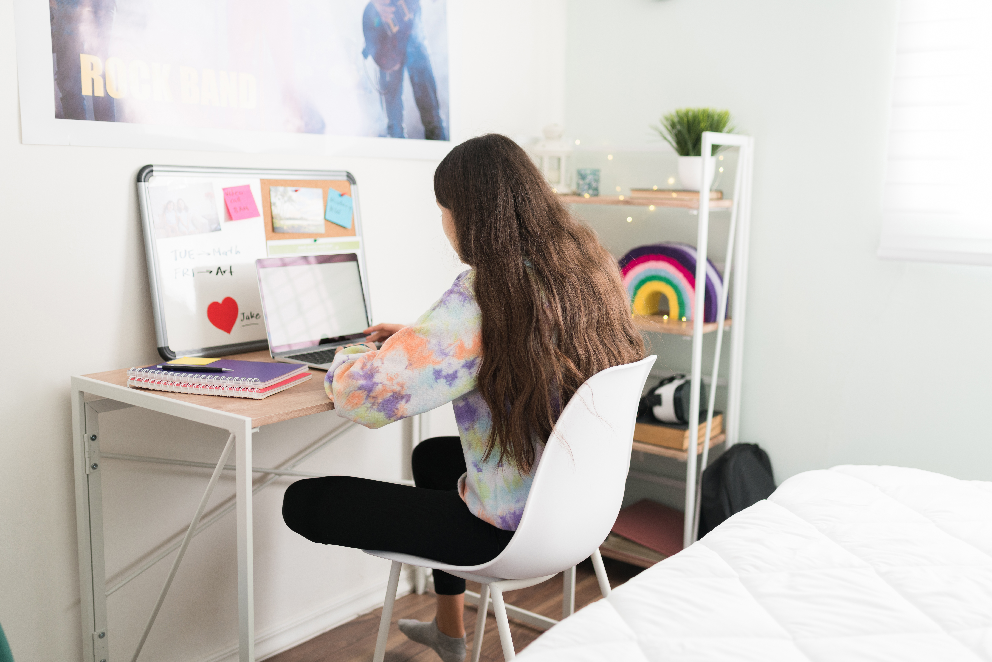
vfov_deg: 36.9
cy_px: 340
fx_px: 992
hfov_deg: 53.1
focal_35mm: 36
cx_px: 498
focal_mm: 35
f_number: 1.8
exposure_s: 1/160
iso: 250
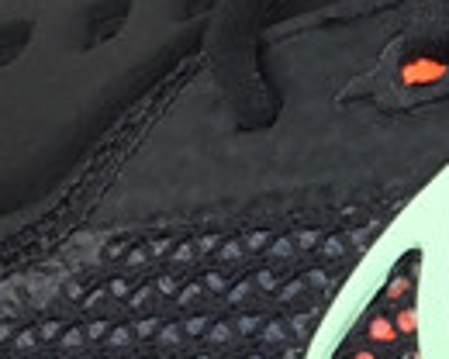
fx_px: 2791
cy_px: 133
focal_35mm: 210
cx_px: 881
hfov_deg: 8.7
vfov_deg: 7.4
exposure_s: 1/342
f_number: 2.4
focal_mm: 3.3
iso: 25
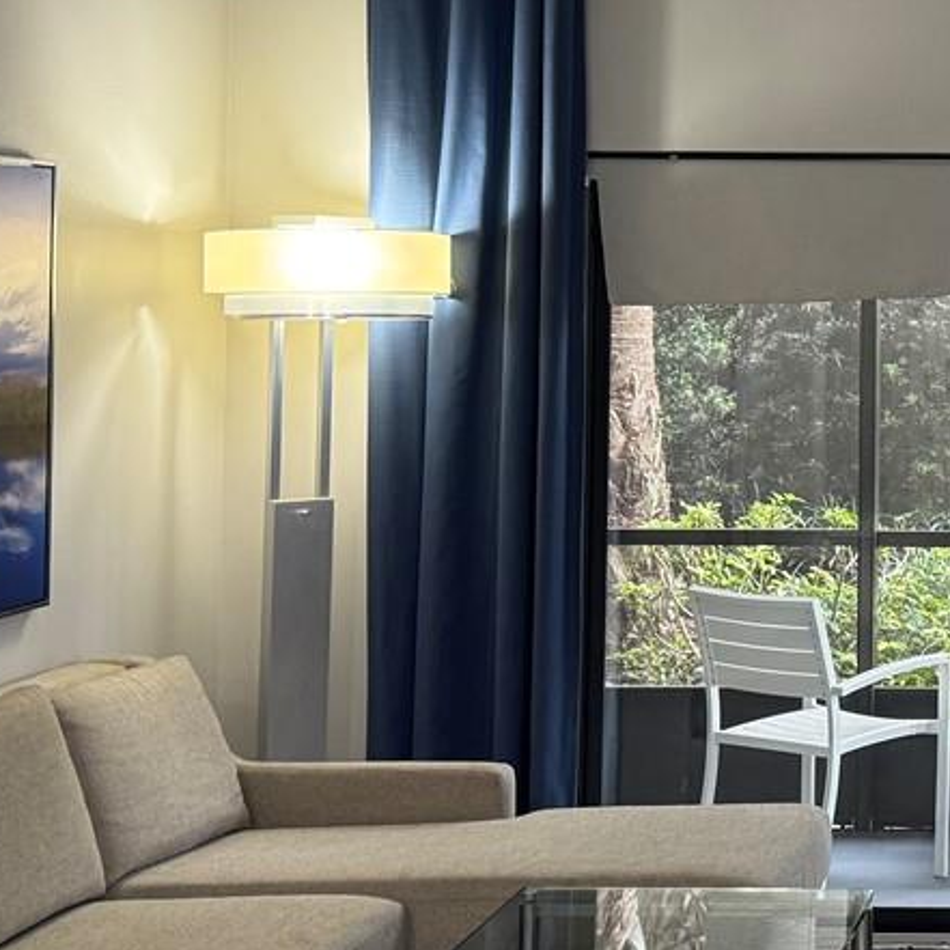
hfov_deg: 20.8
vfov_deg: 22.3
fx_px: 2391
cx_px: 1174
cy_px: 252
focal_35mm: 77
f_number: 1.78
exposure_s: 1/60
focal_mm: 6.76
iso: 250
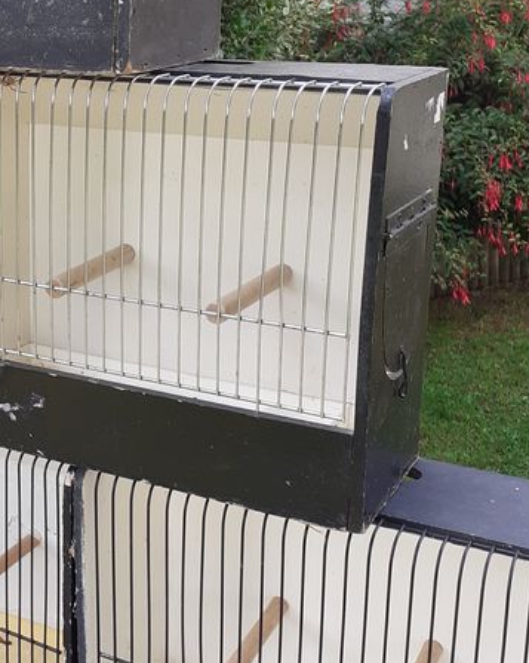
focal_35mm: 59
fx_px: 1156
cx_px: 46
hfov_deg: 25.0
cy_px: 292
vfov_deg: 31.9
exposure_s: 1/209
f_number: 1.9
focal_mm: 3.6
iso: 40
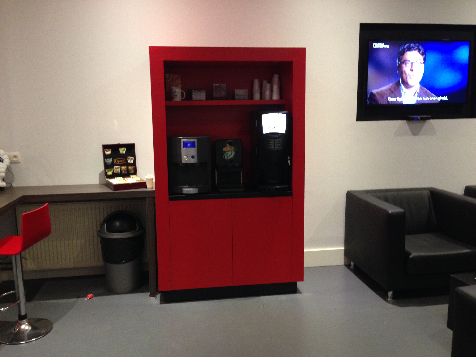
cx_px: 238
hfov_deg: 55.4
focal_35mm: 33
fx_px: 454
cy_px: 178
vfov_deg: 42.9
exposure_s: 1/20
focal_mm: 4.12
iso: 320
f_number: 2.4
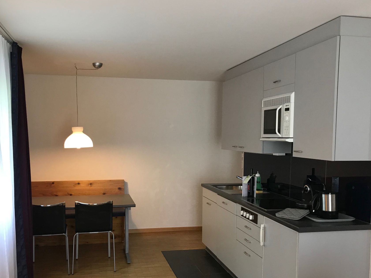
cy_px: 165
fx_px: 364
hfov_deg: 53.9
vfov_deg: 41.6
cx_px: 166
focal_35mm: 34
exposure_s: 1/25
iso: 40
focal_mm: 3.99
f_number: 1.8
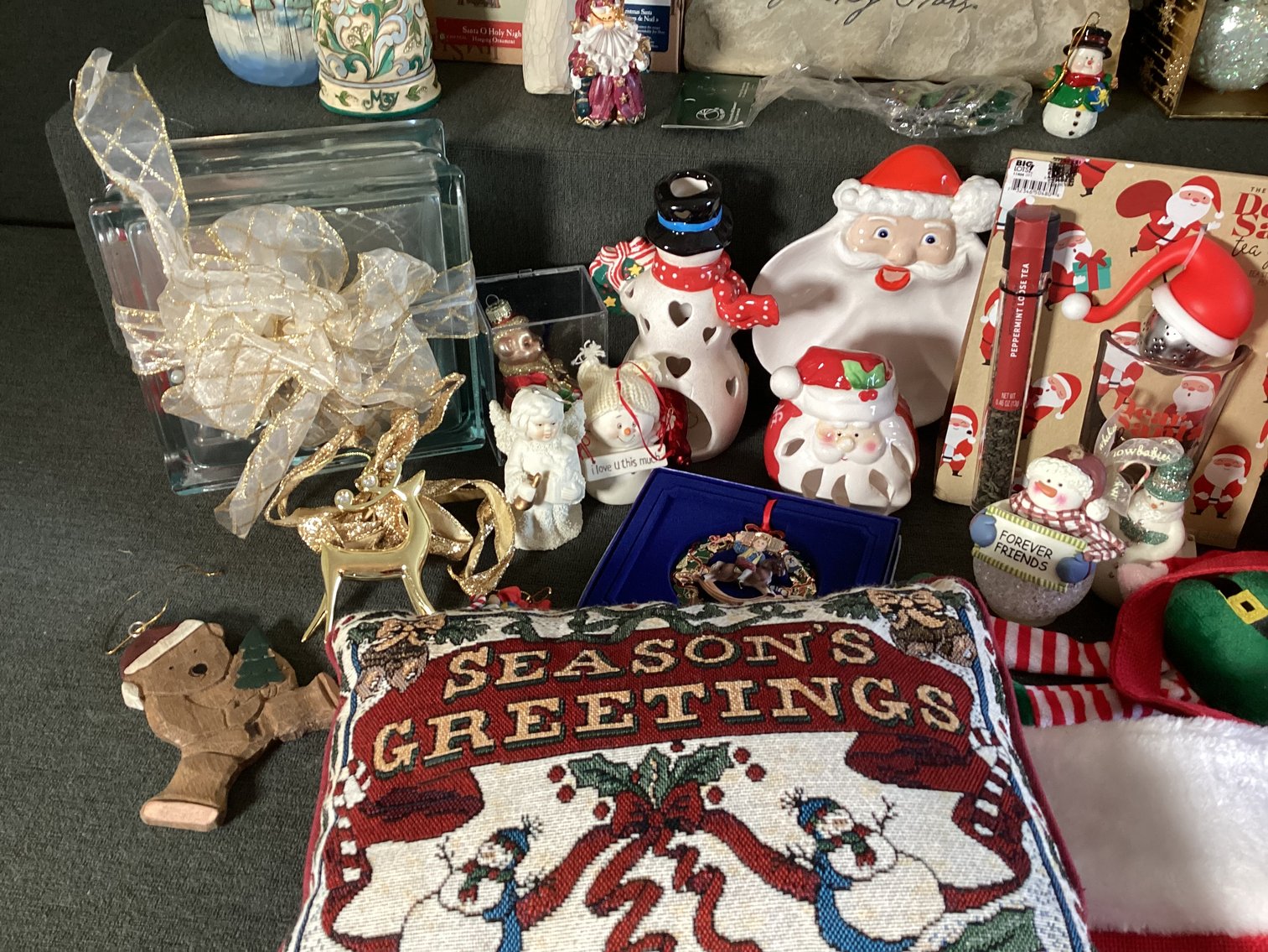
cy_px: 476
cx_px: 634
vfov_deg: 45.4
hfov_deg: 58.3
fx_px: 1136
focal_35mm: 31
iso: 200
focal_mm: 3.3
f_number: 2.4
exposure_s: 1/50
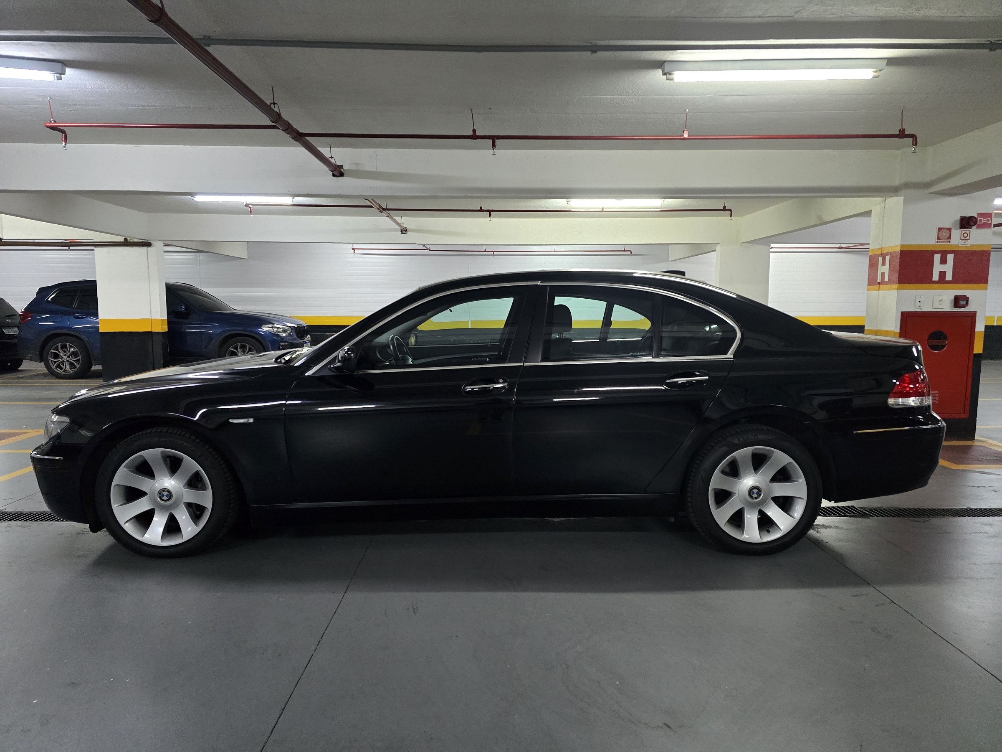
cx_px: 501
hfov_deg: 73.9
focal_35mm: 23
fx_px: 666
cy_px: 376
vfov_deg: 58.9
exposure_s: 1/60
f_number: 1.7
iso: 1600
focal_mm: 6.3
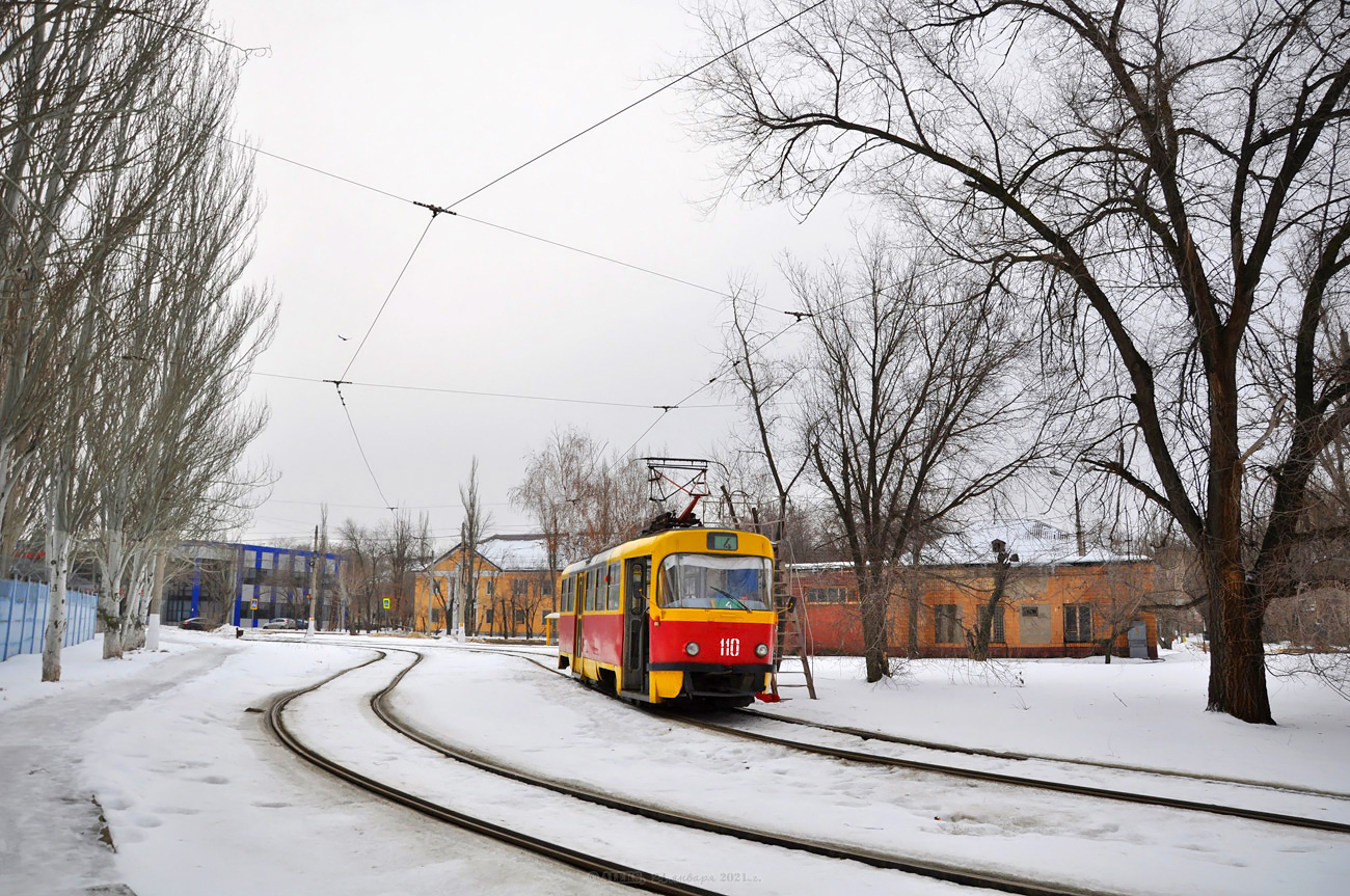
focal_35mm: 27
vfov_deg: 47.8
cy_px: 448
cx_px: 675
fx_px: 1011
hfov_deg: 67.5
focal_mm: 18
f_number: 7.1
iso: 200
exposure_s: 1/500
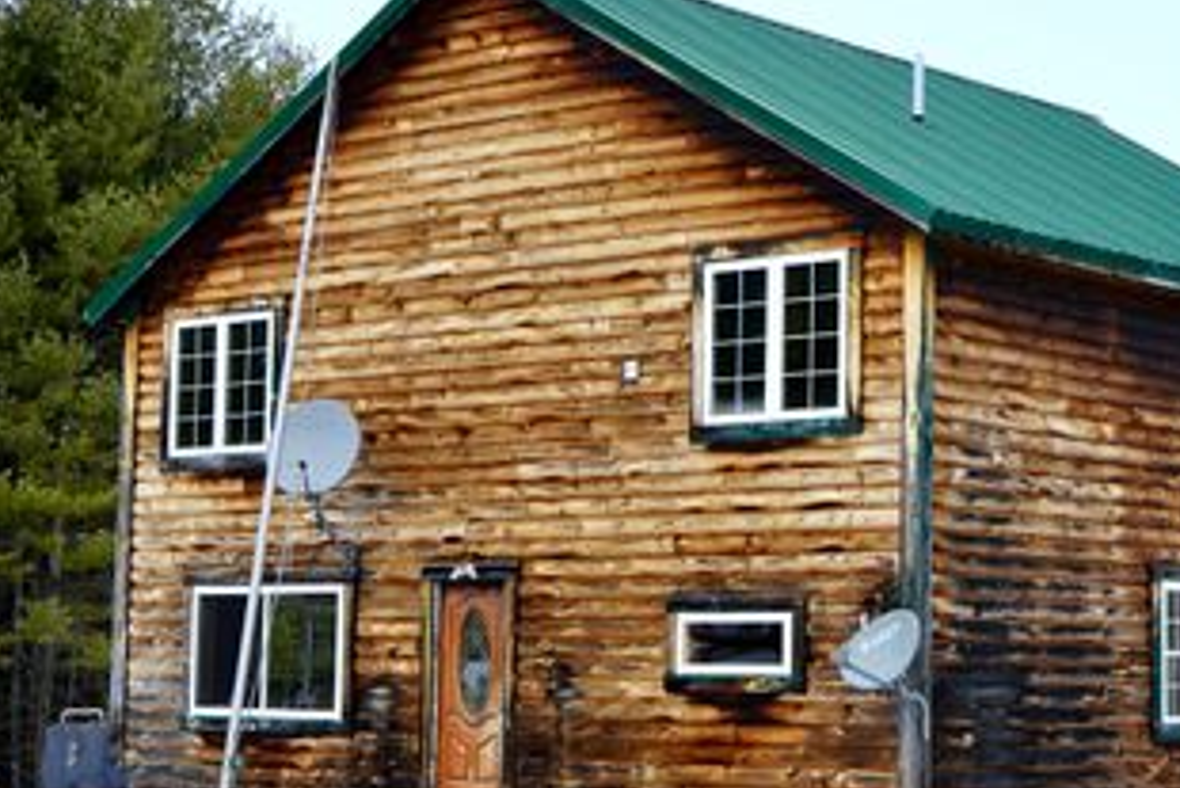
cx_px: 902
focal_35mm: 79
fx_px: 2591
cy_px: 364
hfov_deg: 25.3
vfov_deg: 17.3
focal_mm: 49
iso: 100
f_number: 9
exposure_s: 1/125
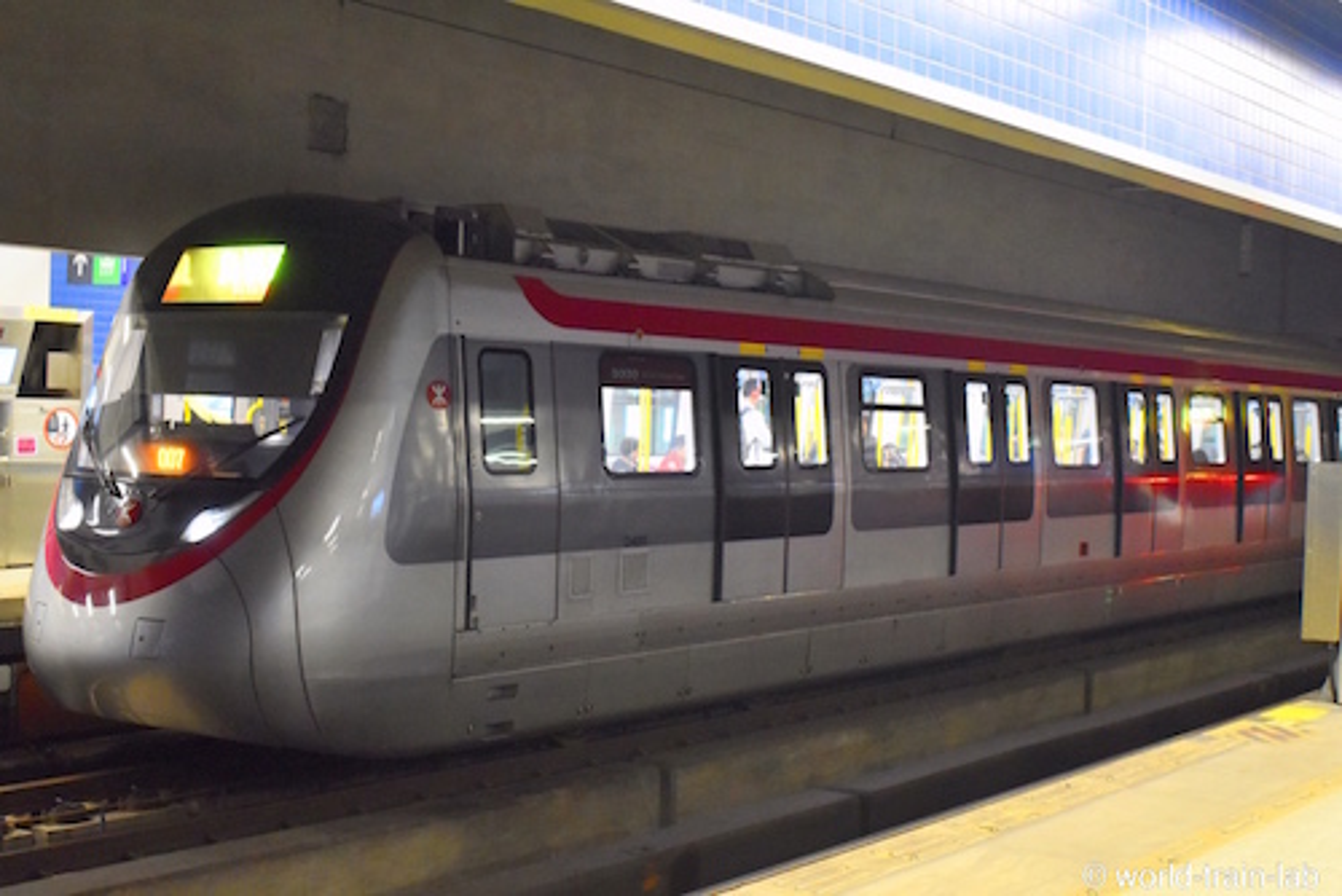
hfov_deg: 47.9
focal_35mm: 40
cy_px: 448
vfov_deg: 33.1
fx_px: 1511
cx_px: 671
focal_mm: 27
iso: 3600
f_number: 4
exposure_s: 1/60
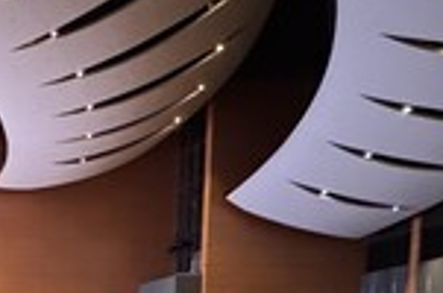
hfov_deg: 29.4
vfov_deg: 20.3
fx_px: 712
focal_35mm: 58
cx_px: -97
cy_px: 428
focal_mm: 2.22
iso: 1250
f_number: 2.2
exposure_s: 1/40
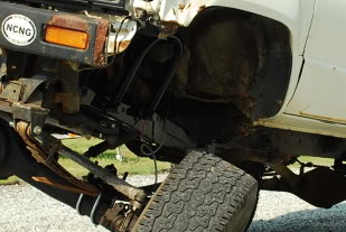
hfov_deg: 20.2
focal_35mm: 101
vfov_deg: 13.6
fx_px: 972
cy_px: 105
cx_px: 185
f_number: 8
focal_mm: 26
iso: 200
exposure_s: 1/250
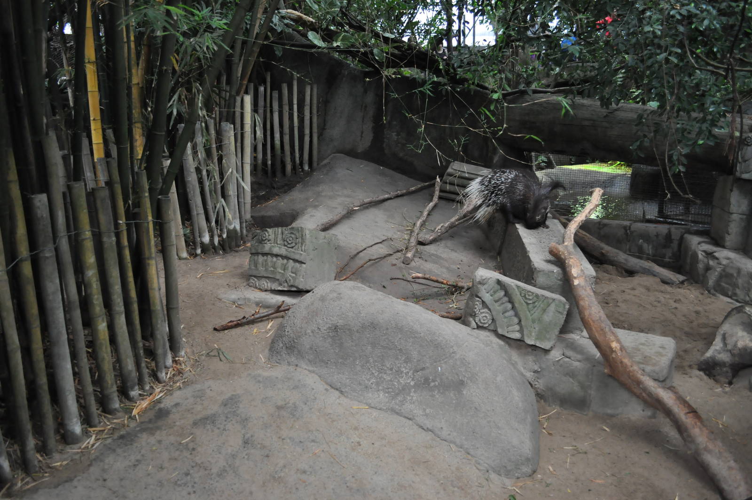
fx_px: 563
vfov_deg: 47.8
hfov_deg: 67.4
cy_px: 250
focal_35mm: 27
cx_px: 376
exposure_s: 1/125
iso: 1600
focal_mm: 18
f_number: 3.5
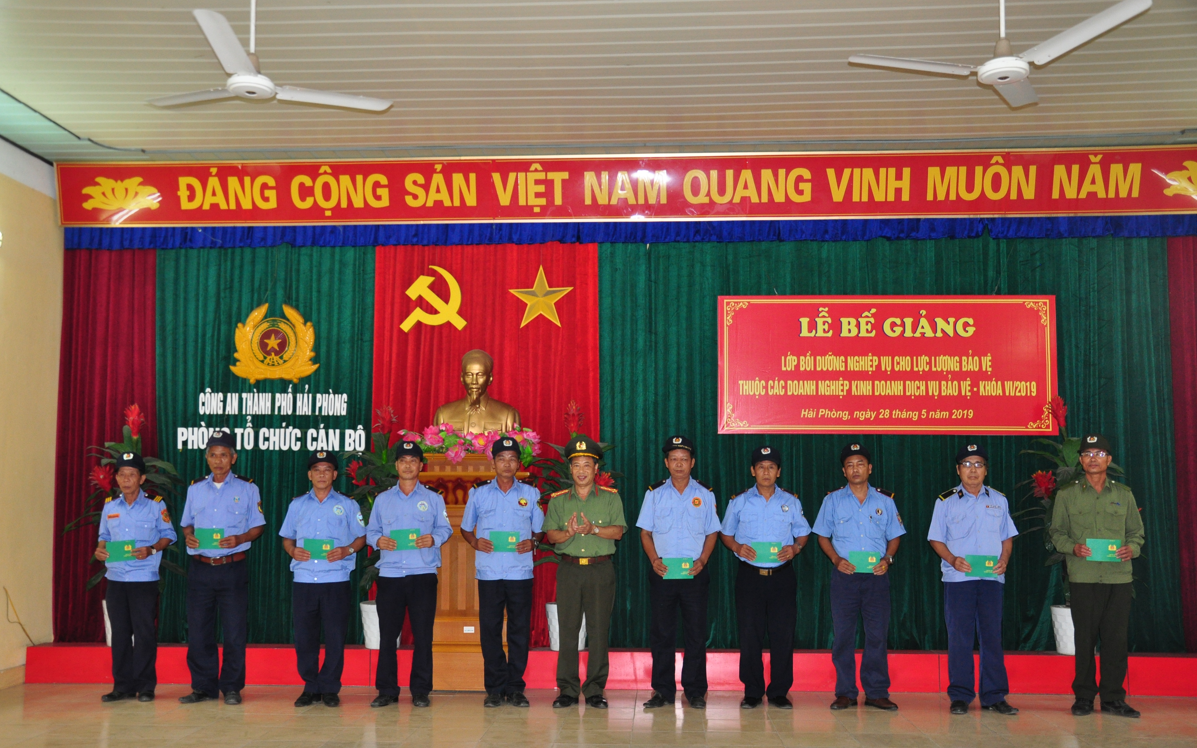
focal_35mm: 37
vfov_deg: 34.4
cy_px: 401
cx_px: 599
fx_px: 1207
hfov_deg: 52.8
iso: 800
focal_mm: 24
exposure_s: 1/60
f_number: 4
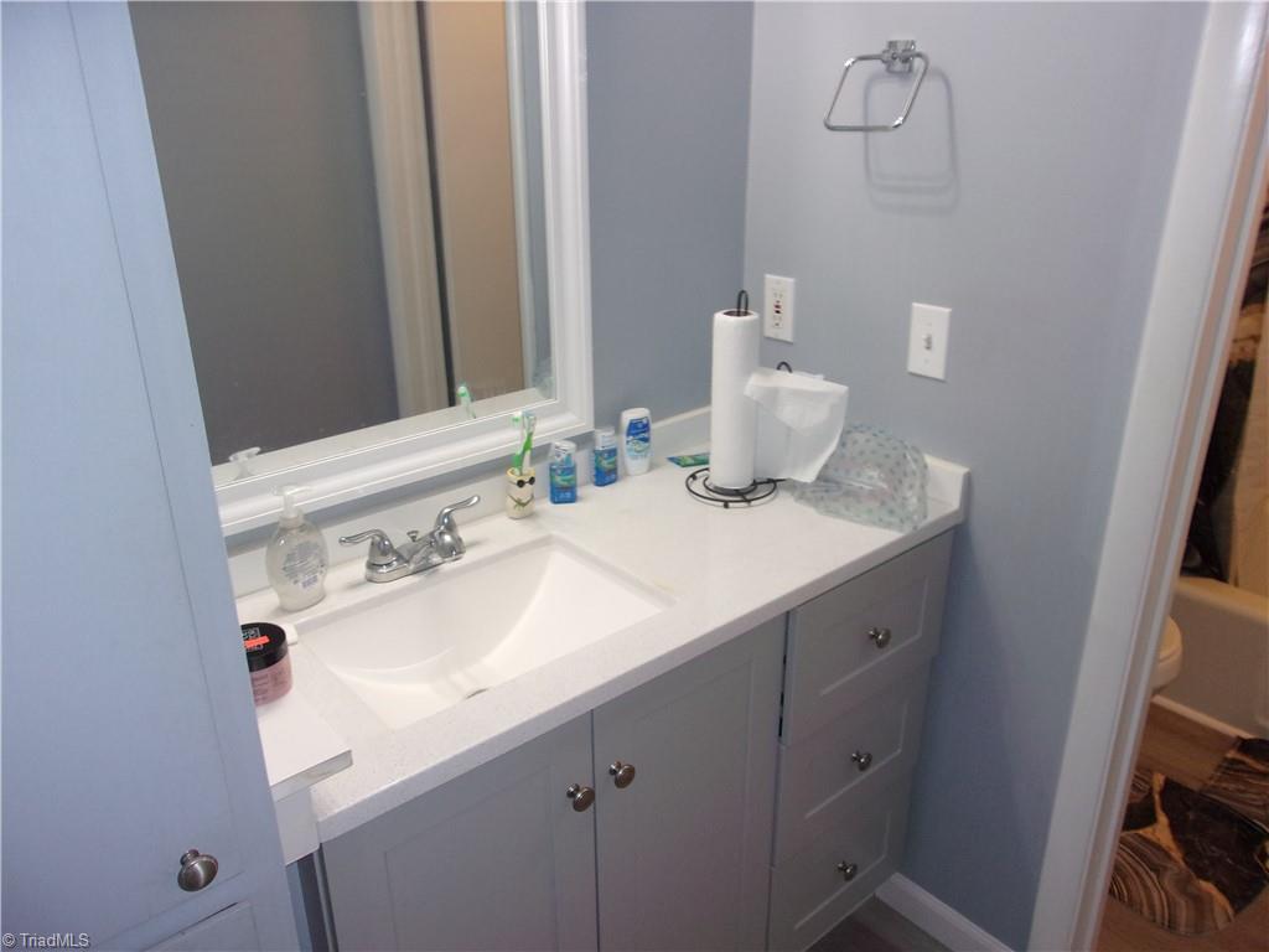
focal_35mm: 27
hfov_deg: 65.3
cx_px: 634
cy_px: 476
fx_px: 990
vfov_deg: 51.4
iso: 160
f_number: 3
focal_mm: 4.9
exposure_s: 1/34
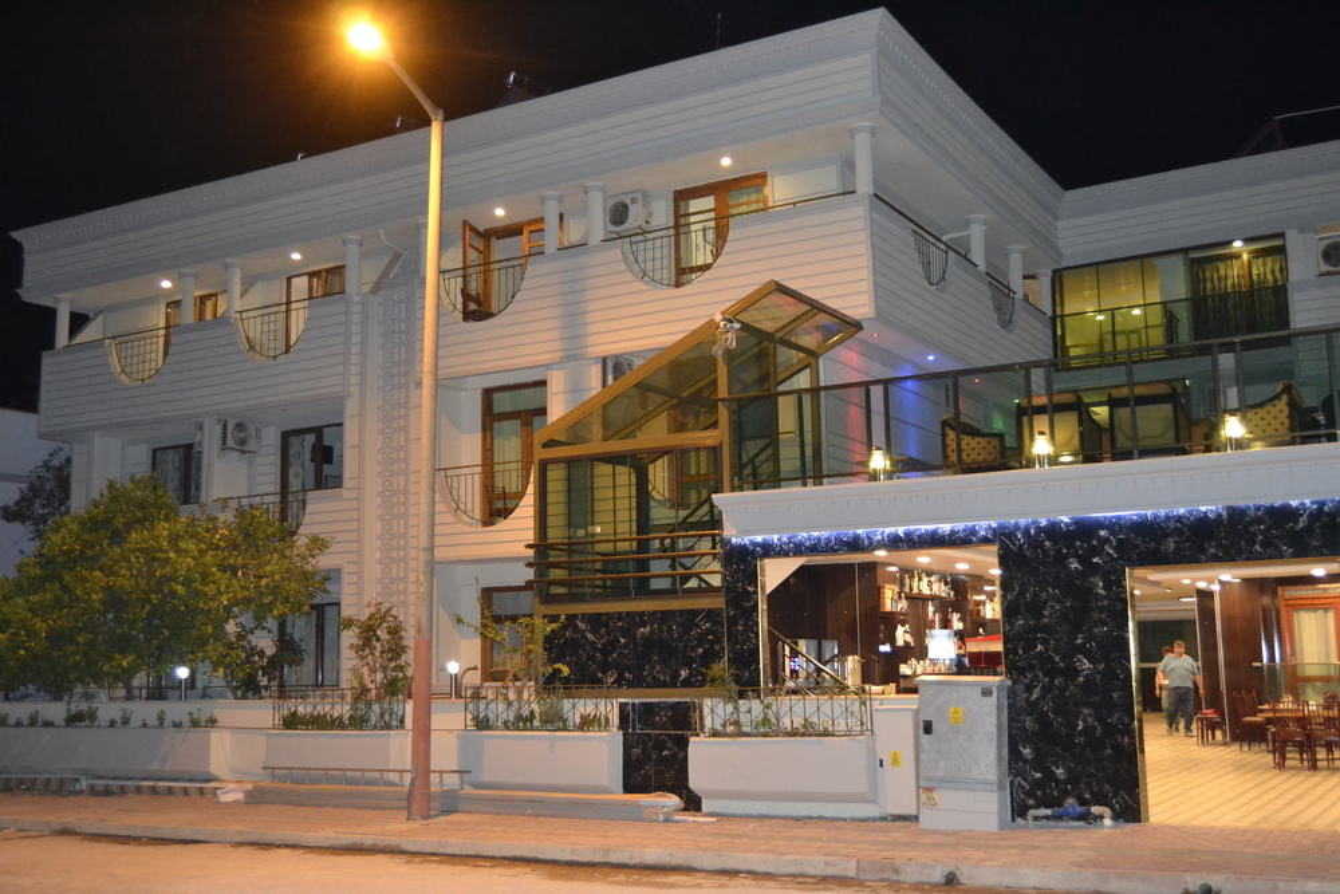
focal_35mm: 39
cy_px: 447
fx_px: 1452
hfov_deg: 49.5
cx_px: 670
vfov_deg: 34.2
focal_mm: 26
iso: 3200
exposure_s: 1/60
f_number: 4
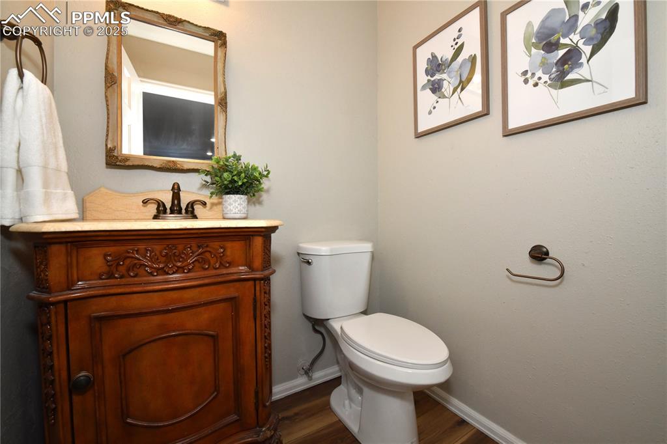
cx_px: 334
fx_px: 259
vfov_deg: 81.2
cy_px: 222
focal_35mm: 14
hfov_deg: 104.3
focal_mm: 14
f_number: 13
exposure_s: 1/160
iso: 1250
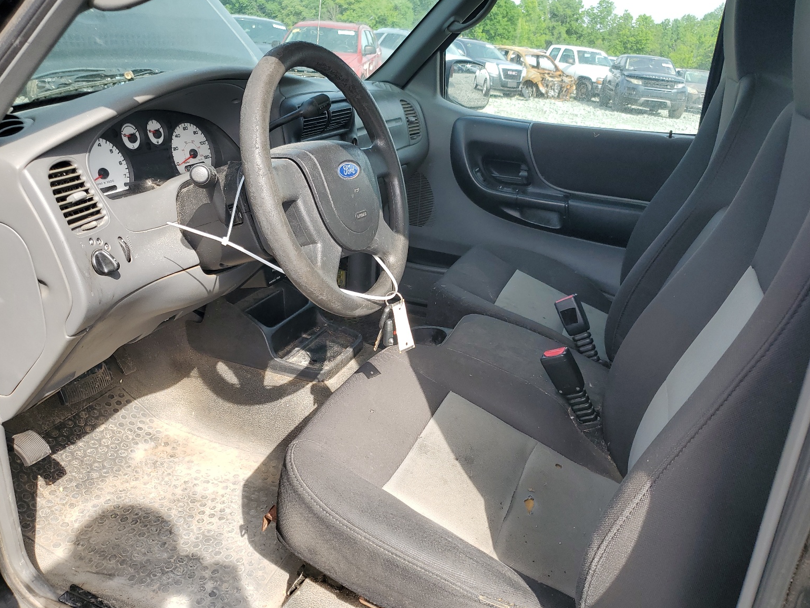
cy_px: 310
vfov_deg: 51.4
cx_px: 415
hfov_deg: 65.3
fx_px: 632
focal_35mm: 27
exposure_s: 1/625
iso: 50
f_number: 1.5
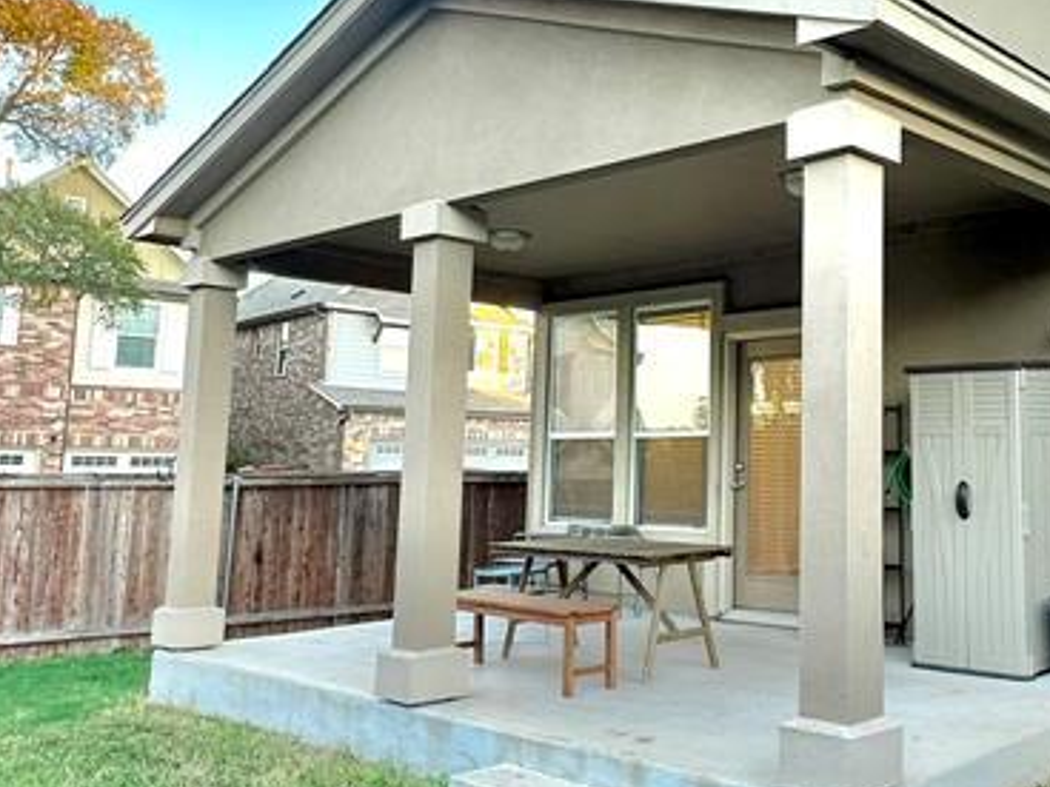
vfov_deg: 36.6
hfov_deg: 46.1
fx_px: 1183
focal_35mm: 39
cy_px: 302
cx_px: 793
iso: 64
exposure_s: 1/99
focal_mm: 2.22
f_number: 2.2
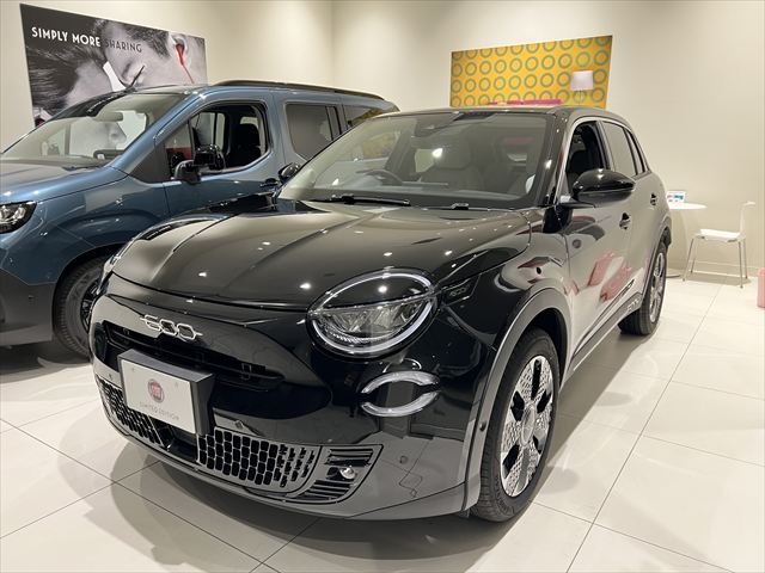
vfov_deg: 53.1
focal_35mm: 26
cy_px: 286
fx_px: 575
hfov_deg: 67.3
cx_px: 382
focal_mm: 5.7
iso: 80
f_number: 1.5
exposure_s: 1/50
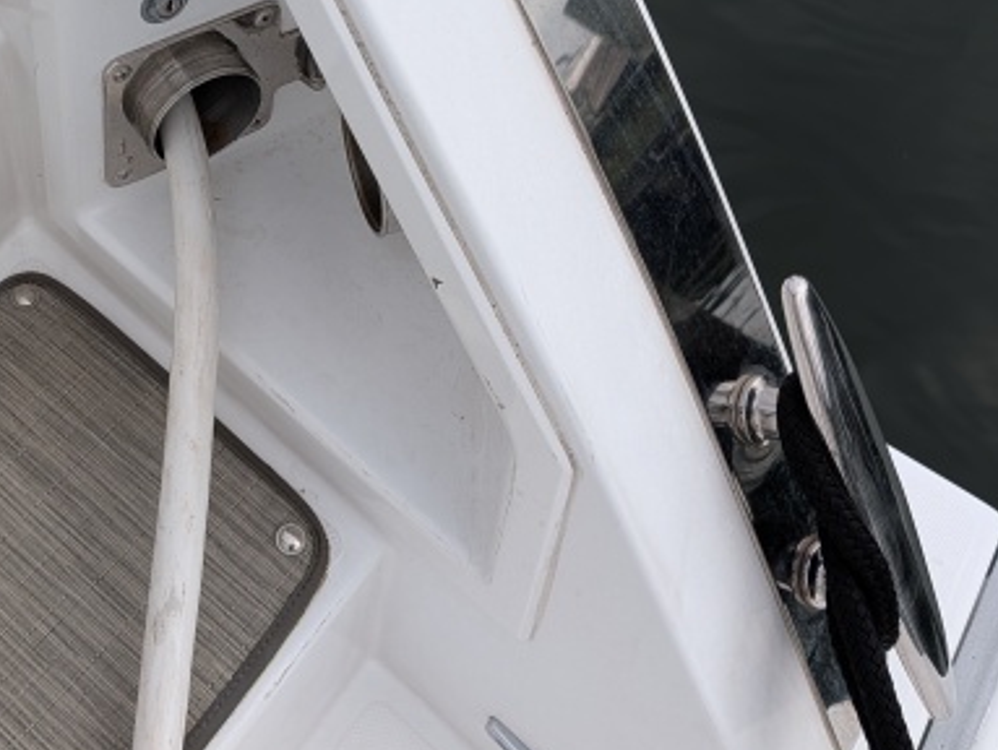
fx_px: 1443
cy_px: 65
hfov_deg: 37.1
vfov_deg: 28.0
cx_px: 238
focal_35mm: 50
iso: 20
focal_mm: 6.9
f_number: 1.68
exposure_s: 1/1081
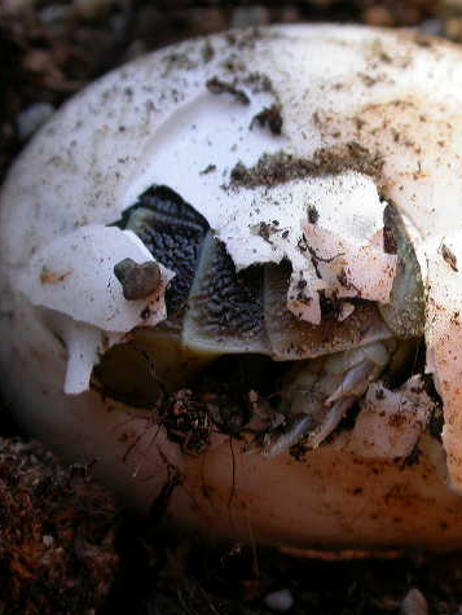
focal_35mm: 105
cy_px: 309
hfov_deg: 14.1
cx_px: 343
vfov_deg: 18.7
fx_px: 1866
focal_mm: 16.2
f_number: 5.6
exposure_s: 1/99.9
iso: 100
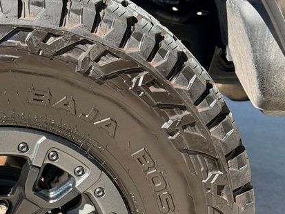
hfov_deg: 16.3
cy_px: 232
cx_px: 10
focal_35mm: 119
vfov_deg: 12.3
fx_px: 980
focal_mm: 6.76
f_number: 1.78
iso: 100
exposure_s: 1/1377
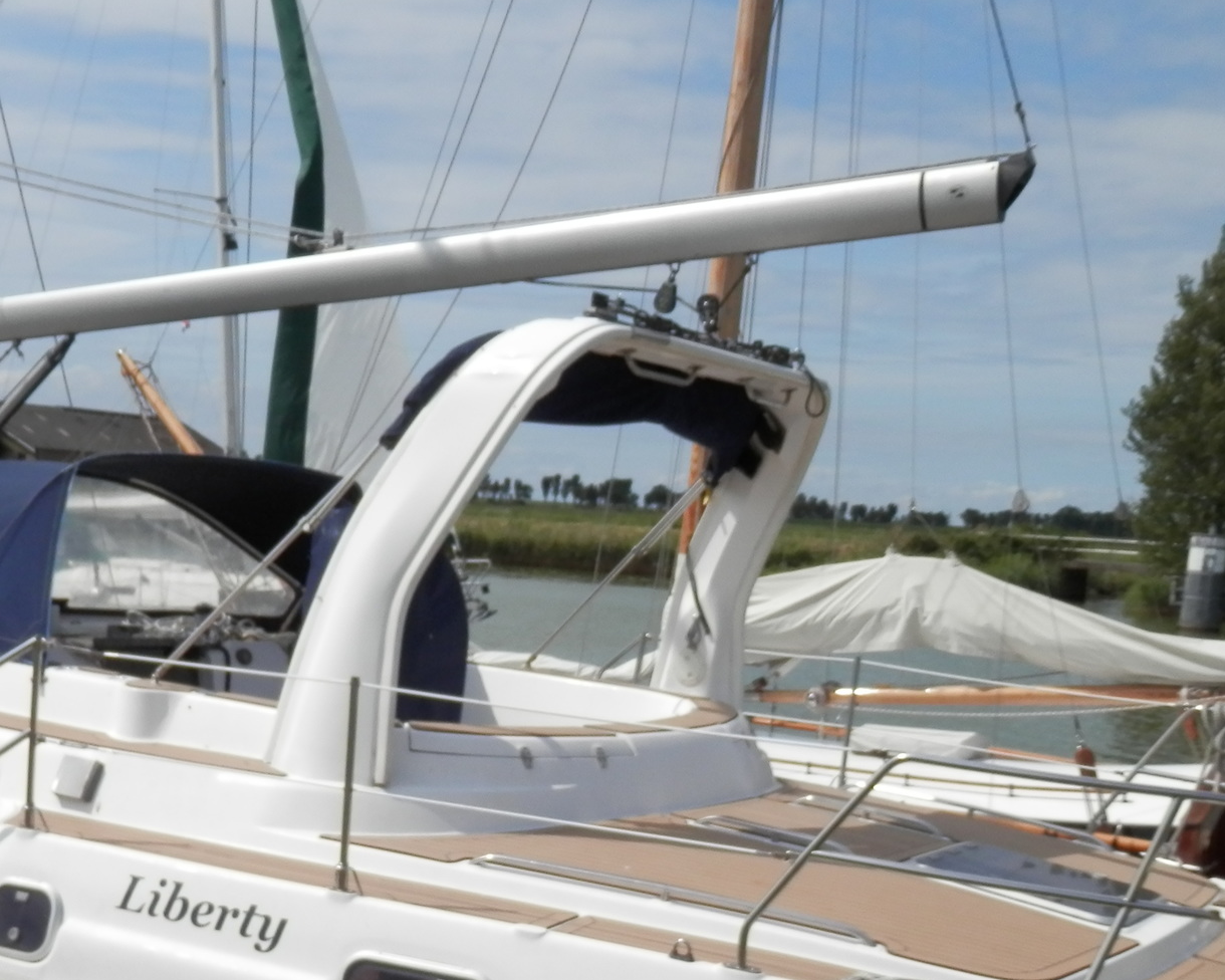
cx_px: 420
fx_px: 1813
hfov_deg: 37.0
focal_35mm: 50
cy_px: 827
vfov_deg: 29.3
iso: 80
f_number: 8.7
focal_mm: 4.5
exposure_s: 1/320
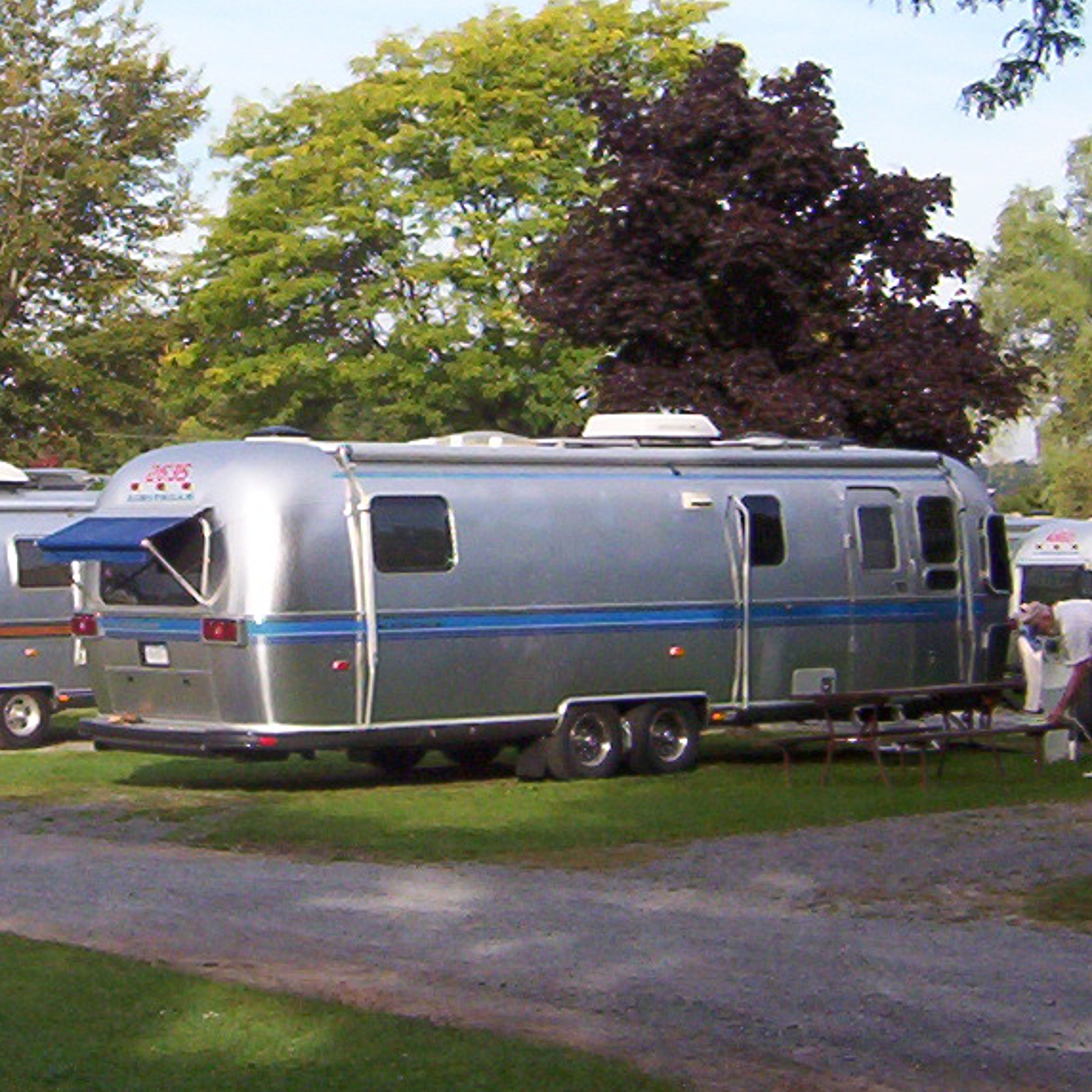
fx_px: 3248
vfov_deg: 19.0
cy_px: 370
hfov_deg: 18.8
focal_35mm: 91
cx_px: 105
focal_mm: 5.54
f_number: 5.24
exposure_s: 1/320
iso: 100
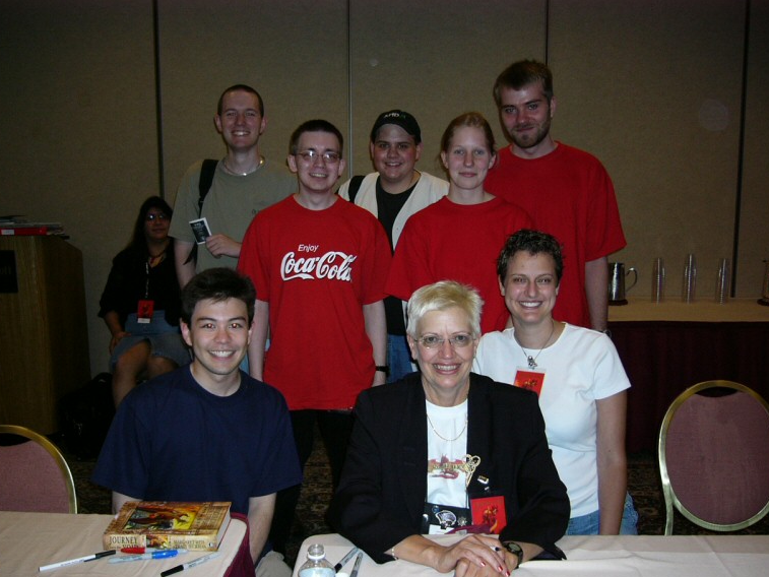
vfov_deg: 38.7
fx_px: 822
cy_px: 303
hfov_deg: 50.1
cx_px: 375
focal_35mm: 37
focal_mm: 5.8
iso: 100
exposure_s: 1/60
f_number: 2.8
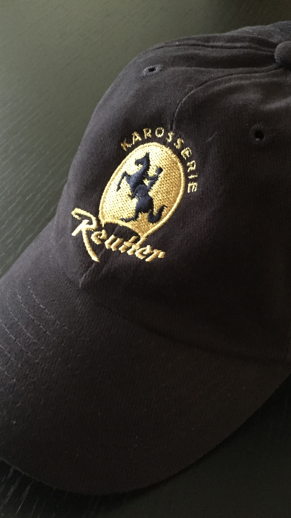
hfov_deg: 27.5
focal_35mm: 43
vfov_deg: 47.4
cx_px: 196
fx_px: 590
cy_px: 261
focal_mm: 4.15
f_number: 2.2
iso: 320
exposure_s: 1/15
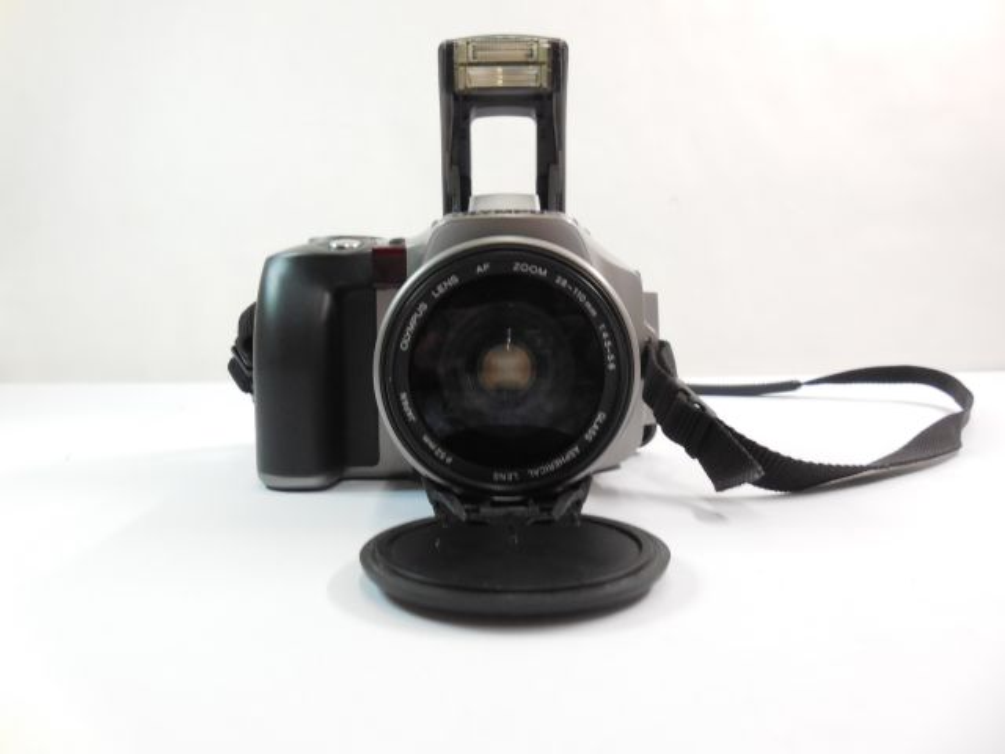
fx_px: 755
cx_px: 502
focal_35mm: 26
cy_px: 377
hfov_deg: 67.3
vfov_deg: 53.1
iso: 400
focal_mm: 4.6
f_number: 3.5
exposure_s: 1/25
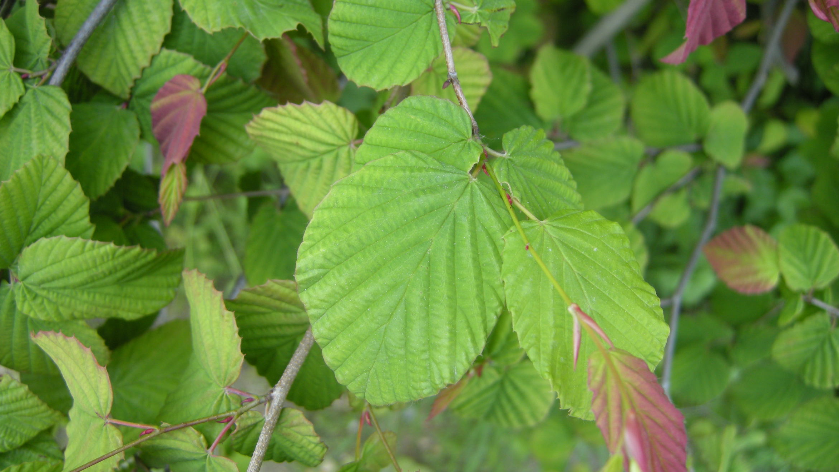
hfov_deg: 51.6
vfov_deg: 30.4
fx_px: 868
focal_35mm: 39
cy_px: 268
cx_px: 413
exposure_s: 1/53
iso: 64
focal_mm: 7.5
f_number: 2.7
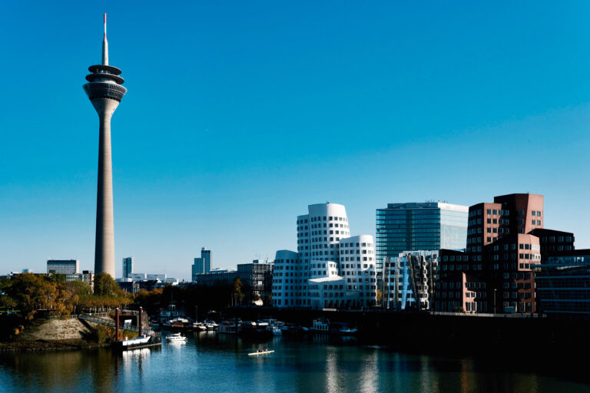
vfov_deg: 37.9
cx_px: 295
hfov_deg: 54.4
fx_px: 574
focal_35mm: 35
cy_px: 196
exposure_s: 1/1000
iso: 400
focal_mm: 23.5
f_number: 8
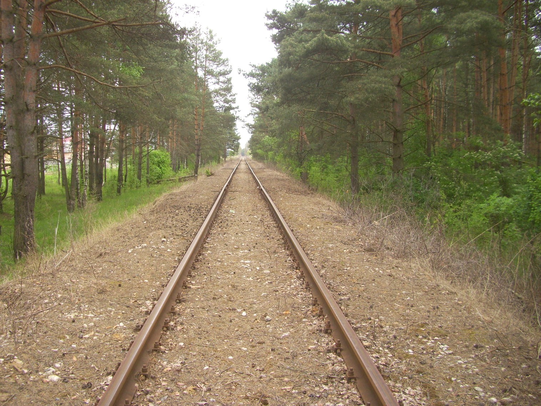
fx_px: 531
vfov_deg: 41.8
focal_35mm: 34
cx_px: 270
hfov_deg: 54.0
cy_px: 203
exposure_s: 1/160
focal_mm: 5.7
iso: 80
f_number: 2.9
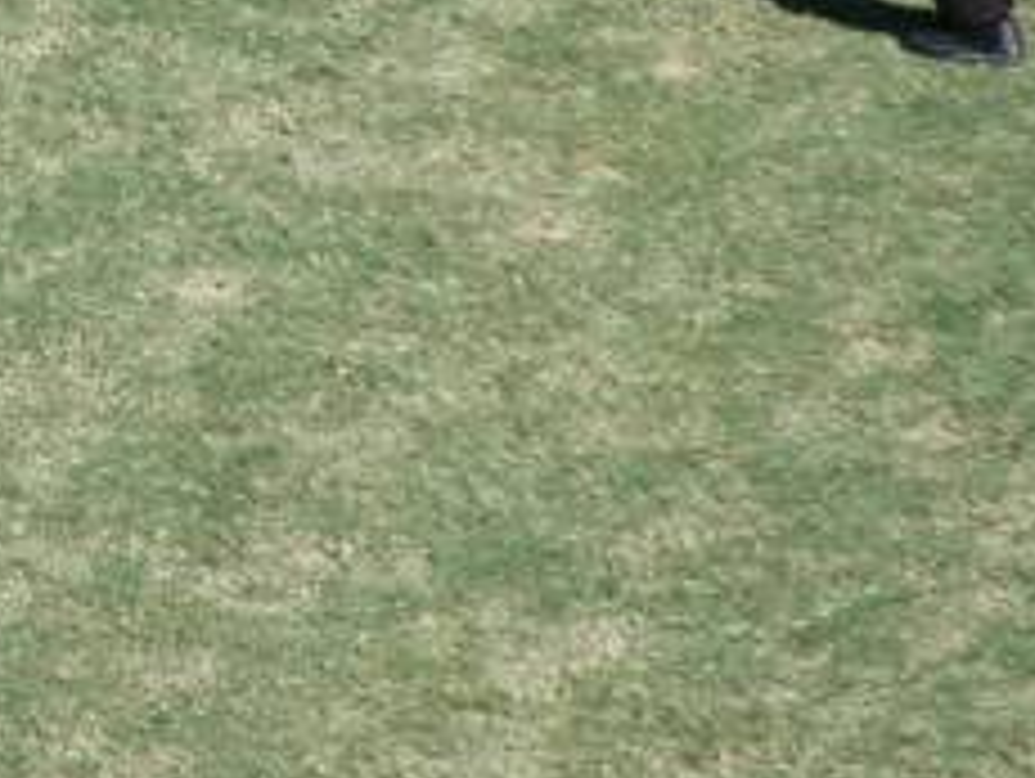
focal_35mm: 1280
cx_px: -792
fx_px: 38311
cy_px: -382
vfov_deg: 1.2
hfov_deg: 1.5
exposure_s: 1/500
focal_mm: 200
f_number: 6.3
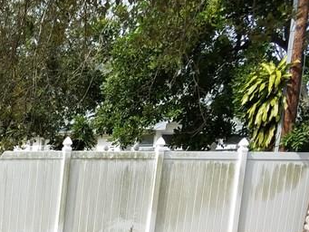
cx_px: -148
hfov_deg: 21.3
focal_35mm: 78
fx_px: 697
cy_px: 331
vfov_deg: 17.3
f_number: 1.7
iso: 50
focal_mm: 4.2
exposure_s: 1/1548
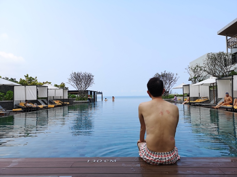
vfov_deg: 51.4
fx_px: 185
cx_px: 118
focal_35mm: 27
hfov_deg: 65.3
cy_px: 88
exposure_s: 1/1242
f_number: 1.8
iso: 50
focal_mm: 3.95
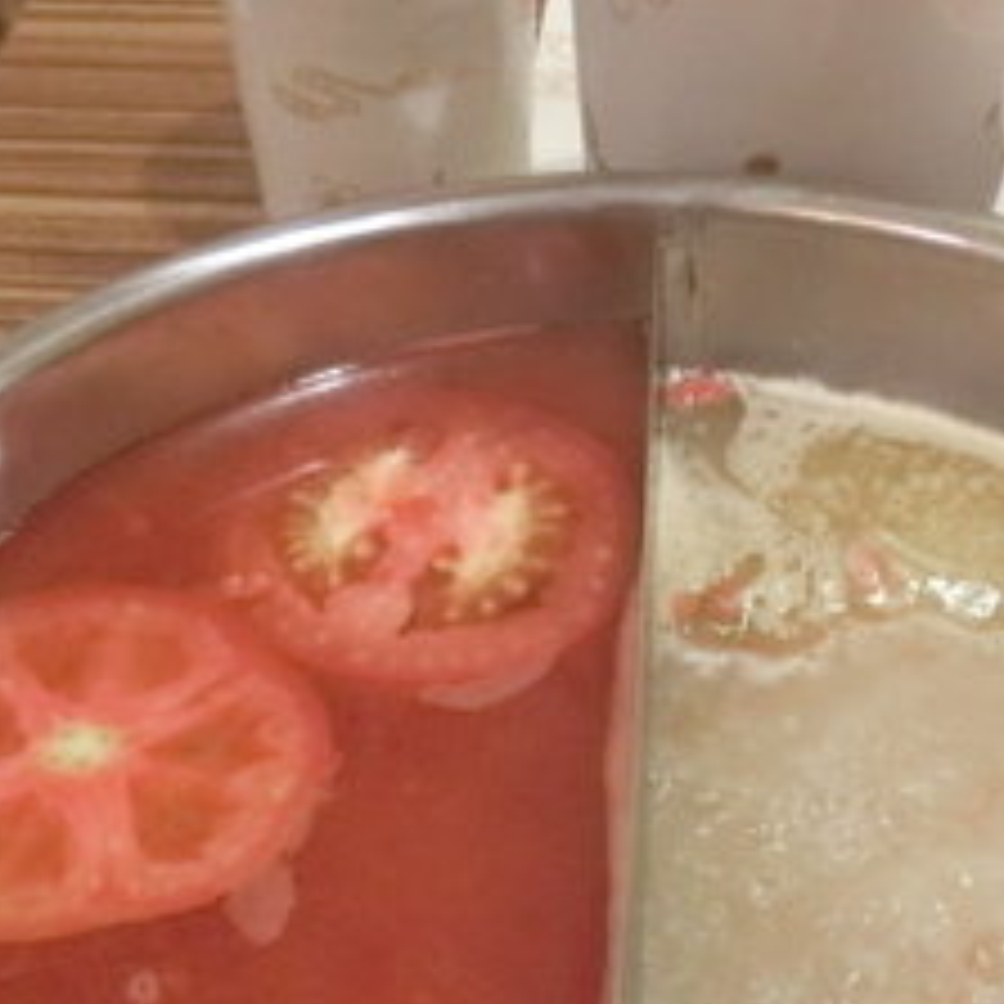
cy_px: 972
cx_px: 594
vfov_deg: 28.4
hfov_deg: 30.0
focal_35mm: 57
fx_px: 1870
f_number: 3
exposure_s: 1/60
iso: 800
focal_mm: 4.24
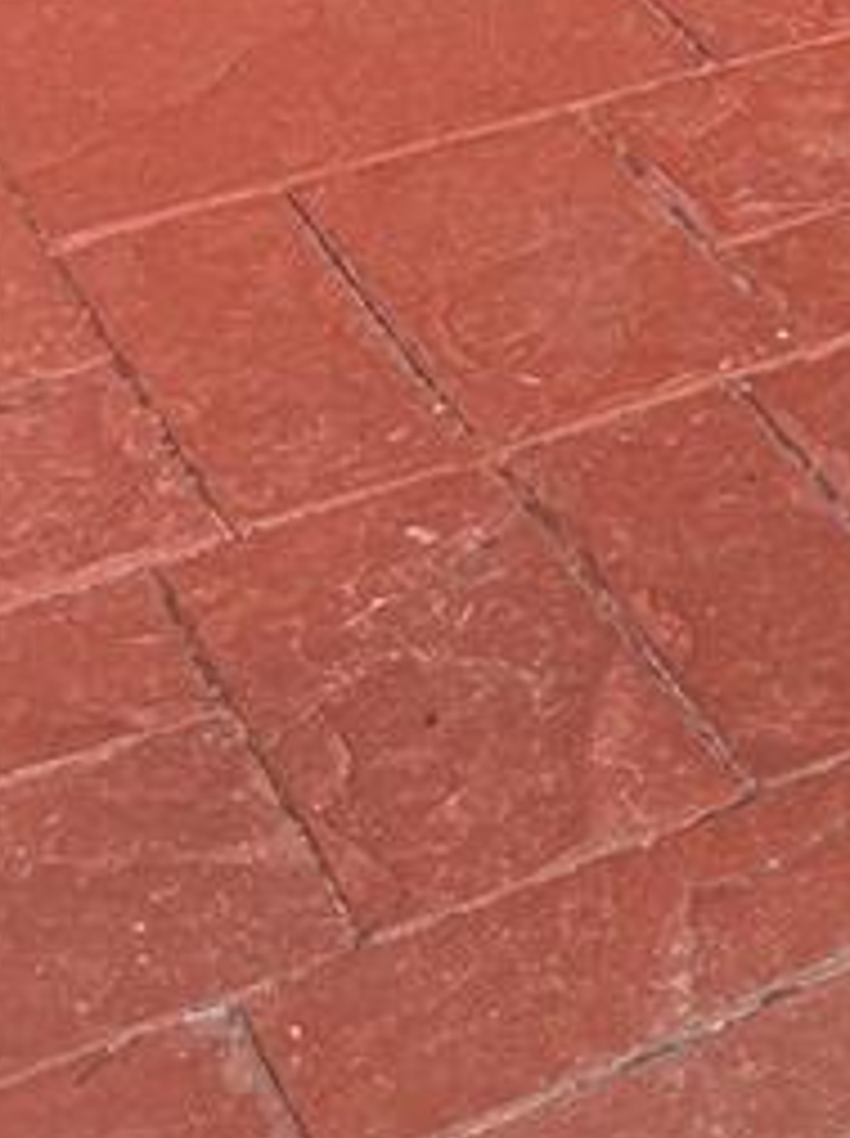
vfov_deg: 15.6
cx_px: 1844
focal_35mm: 114
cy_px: -670
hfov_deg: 11.4
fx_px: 3742
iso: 80
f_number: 1.78
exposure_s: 1/5319
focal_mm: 6.76
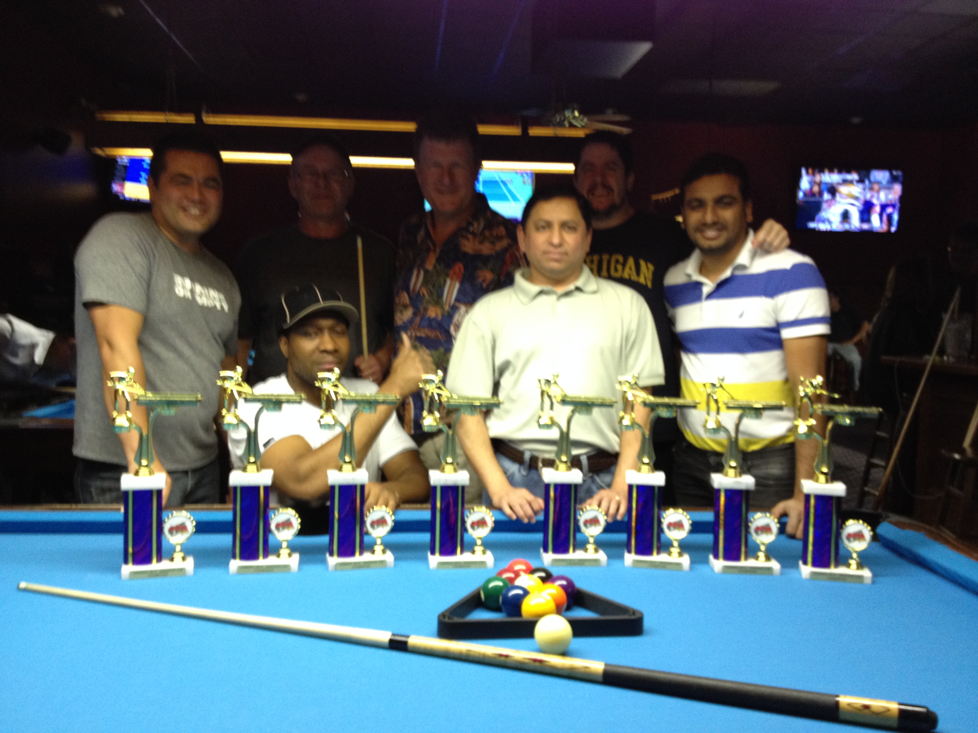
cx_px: 489
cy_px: 366
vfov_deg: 40.7
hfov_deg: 52.6
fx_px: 989
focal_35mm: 35
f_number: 2.4
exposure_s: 1/20
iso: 200
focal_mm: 4.28
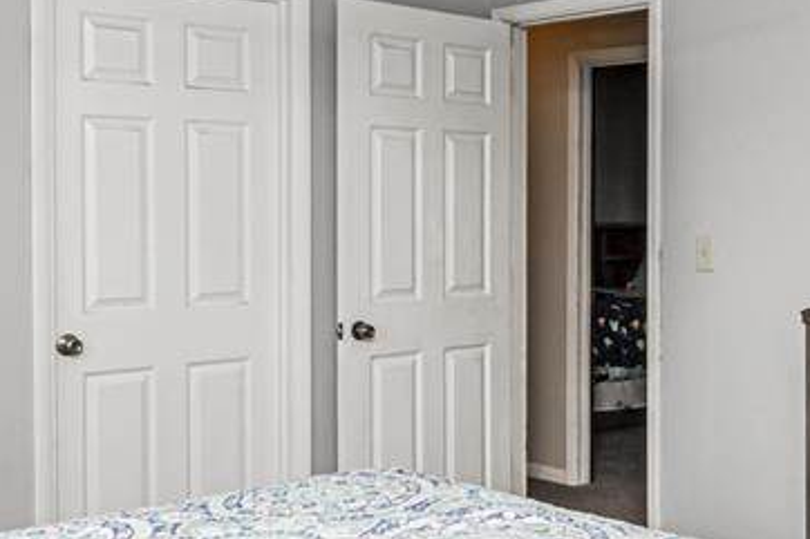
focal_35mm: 53
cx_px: 678
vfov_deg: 25.4
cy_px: 209
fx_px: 1192
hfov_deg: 36.0
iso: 800
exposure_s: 1/60
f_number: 10
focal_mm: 10
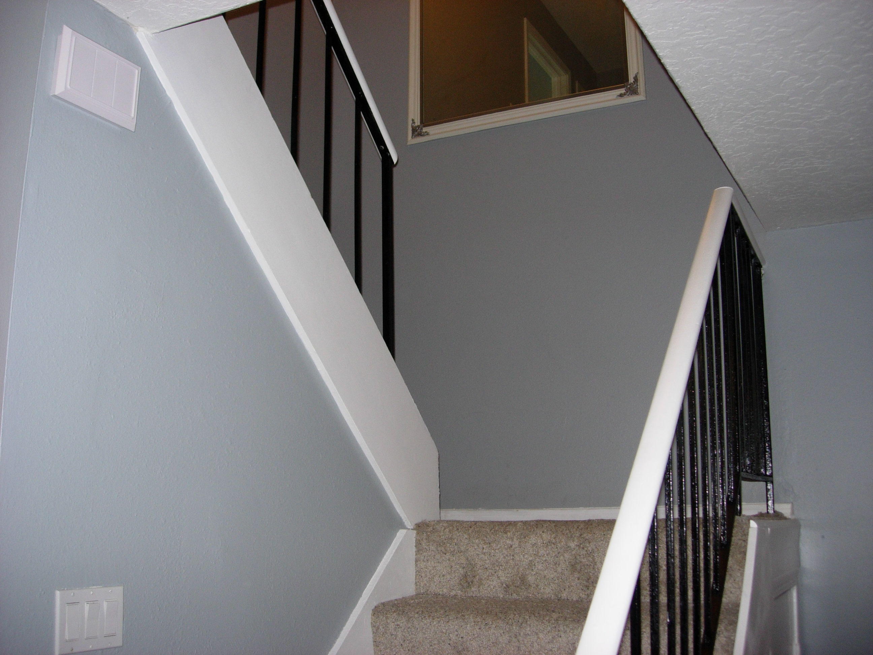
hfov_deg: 49.0
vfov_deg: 37.7
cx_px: 436
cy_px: 328
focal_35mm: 38
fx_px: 958
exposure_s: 1/64
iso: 79
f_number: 2.8
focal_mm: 7.8
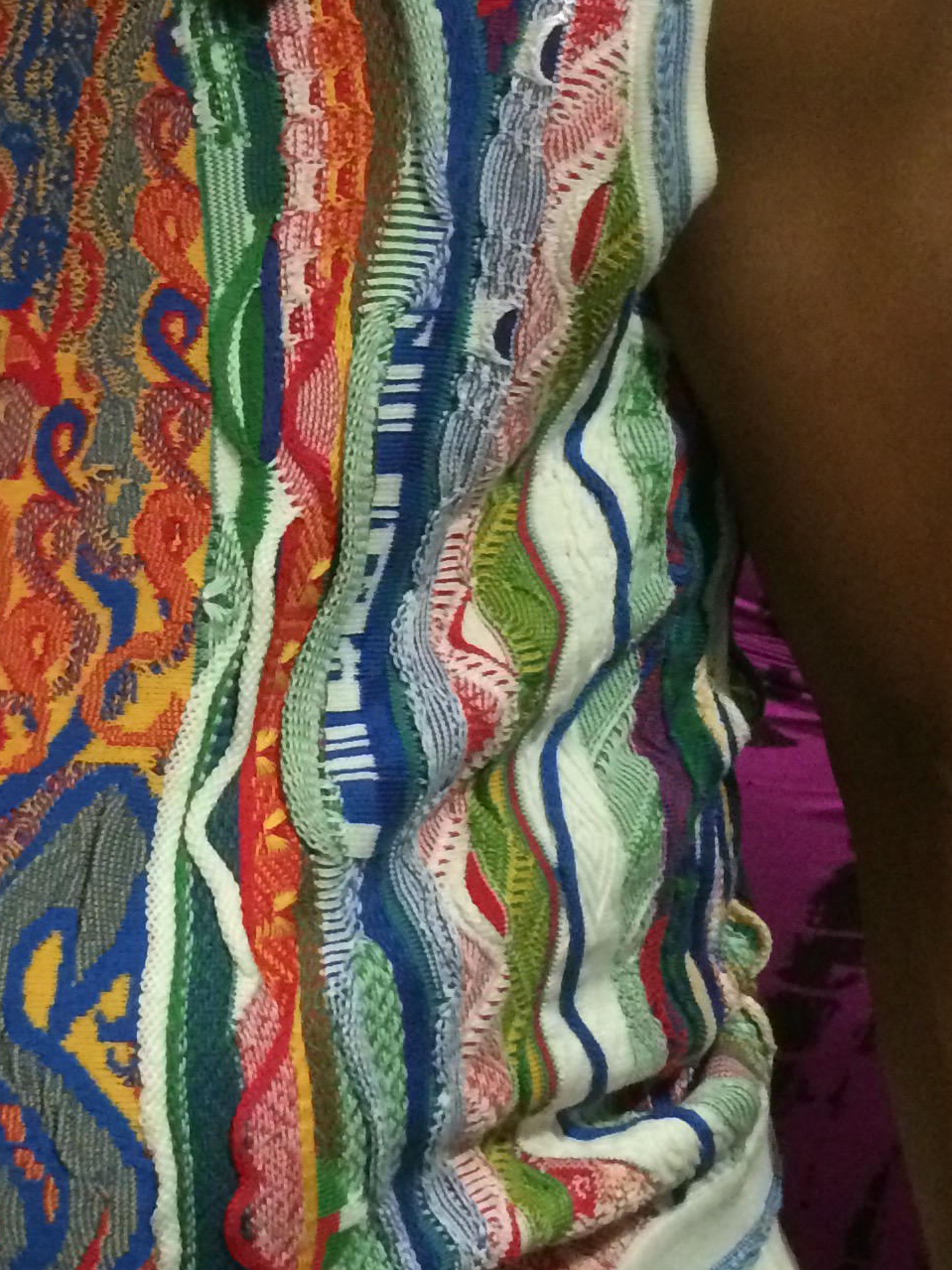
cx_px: -18
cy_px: 449
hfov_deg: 19.3
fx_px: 2714
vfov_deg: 26.2
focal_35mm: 74
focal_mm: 4.15
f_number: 2.2
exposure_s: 1/30
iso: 320
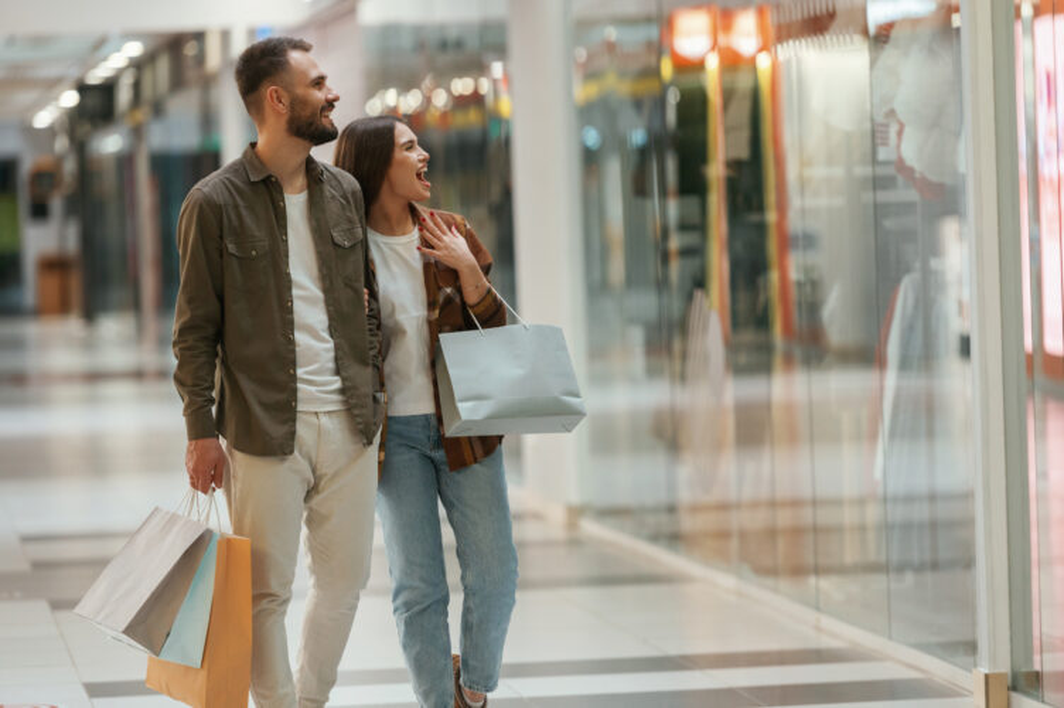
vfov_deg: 7.8
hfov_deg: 11.8
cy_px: 354
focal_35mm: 175
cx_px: 532
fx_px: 5168
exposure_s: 1/160
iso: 1600
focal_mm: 175
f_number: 2.8
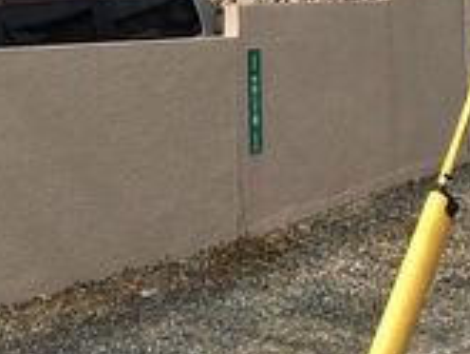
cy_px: -144
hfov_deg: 21.4
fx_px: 1236
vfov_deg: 15.3
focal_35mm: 91
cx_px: 125
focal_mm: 4.12
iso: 32
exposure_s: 1/2933
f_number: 2.2
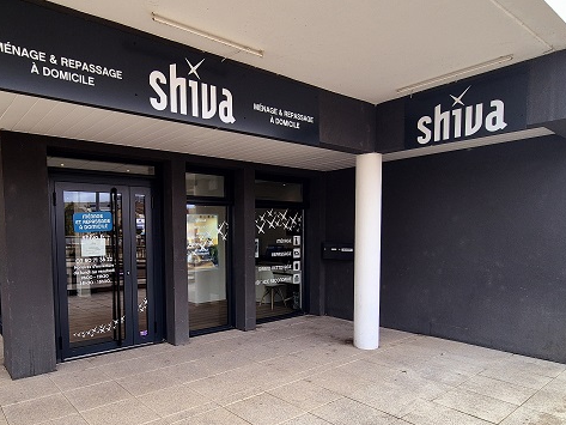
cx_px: 218
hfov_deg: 75.2
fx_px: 360
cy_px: 261
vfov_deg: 60.4
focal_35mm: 22
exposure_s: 1/518
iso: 50
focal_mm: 2.2
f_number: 2.2
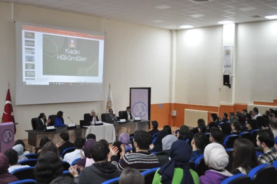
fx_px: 323
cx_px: 138
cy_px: 92
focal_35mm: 42
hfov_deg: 46.5
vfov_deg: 31.8
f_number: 4.5
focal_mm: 28
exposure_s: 1/40
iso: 1600
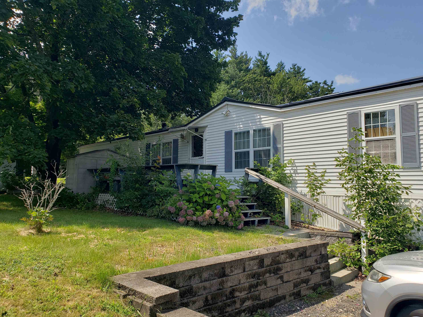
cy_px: 162
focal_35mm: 27
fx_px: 330
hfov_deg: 65.3
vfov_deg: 51.4
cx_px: 212
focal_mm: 4.3
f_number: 2.4
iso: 50
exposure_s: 1/805
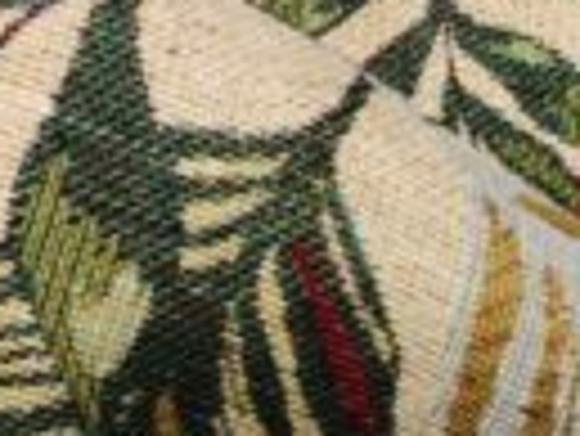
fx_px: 1945
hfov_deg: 16.1
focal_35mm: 116
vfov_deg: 11.5
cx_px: -157
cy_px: -454
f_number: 1.89
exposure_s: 1/40
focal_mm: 5.43
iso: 100
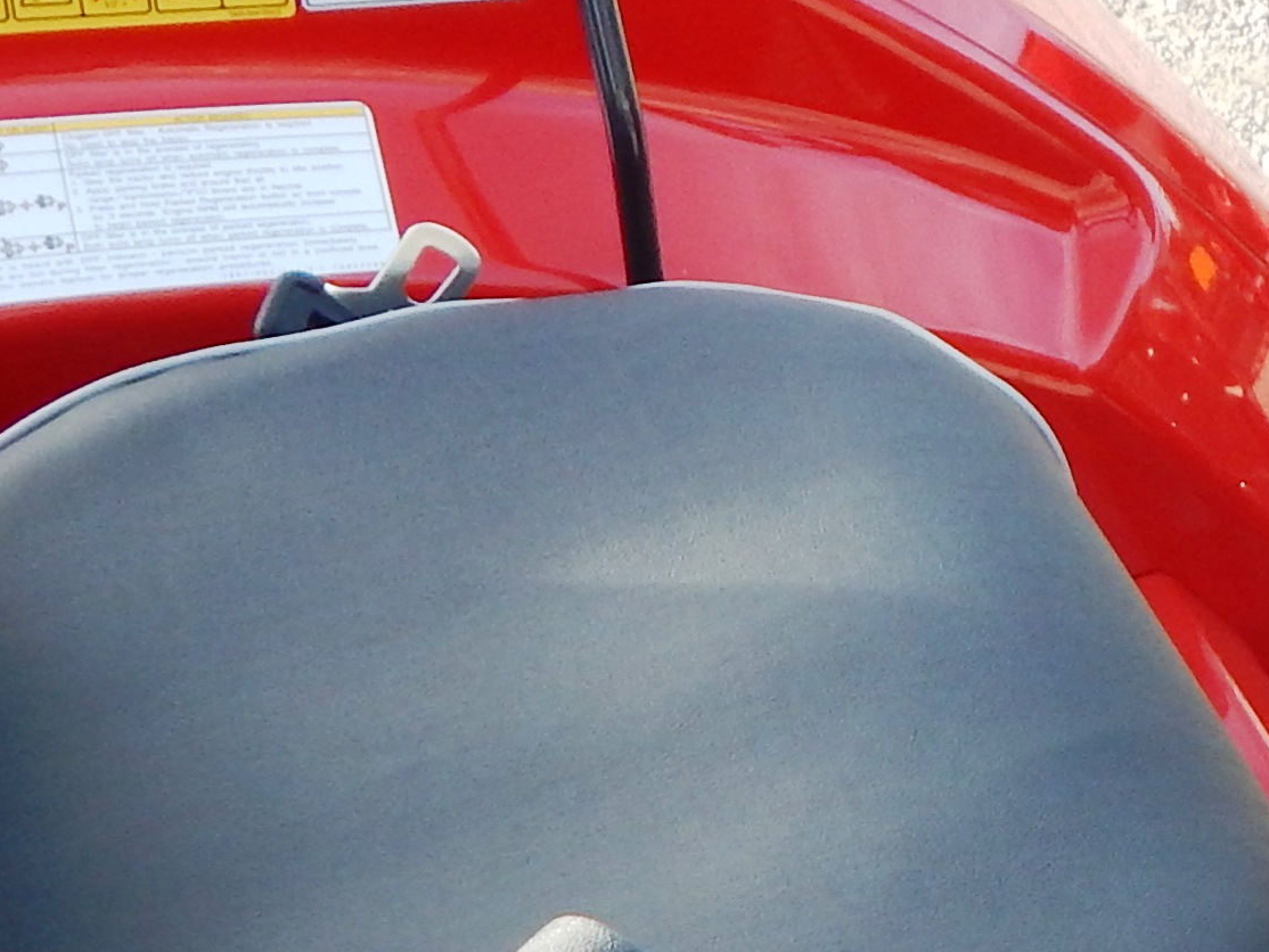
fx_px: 3337
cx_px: 1875
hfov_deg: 19.0
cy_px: 824
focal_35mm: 91
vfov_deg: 16.1
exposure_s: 1/160
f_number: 3
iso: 125
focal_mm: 4
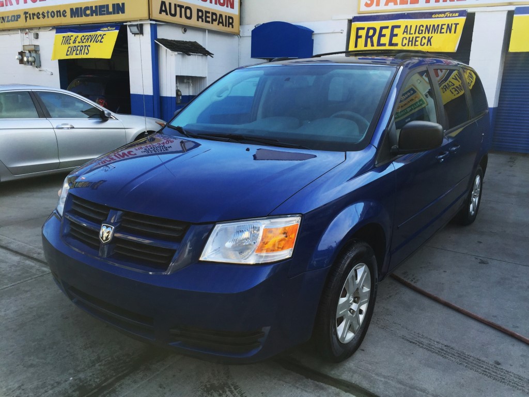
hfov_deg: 61.7
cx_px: 264
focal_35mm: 29
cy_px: 198
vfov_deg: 48.2
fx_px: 443
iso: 32
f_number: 2.2
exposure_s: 1/514
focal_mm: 4.15
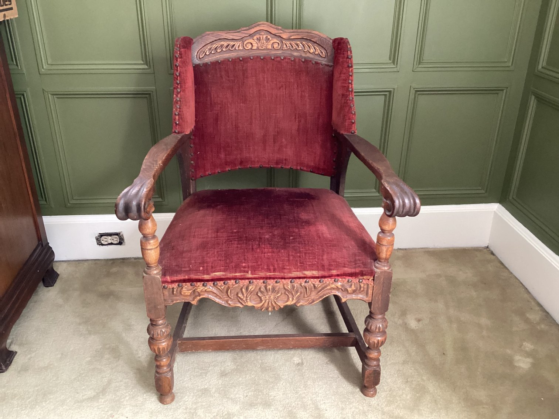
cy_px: 210
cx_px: 280
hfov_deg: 58.3
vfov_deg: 45.4
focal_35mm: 31
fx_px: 501
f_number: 2.4
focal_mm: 3.3
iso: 400
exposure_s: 1/25
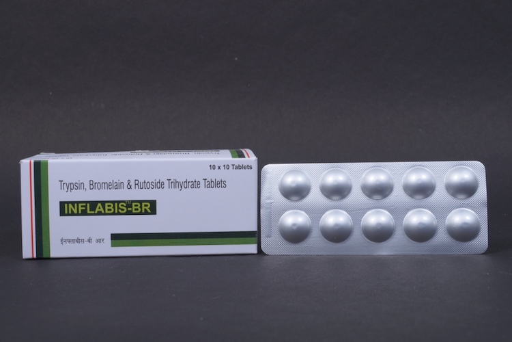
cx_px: 256
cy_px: 171
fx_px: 853
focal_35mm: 60
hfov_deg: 33.4
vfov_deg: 22.6
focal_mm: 40
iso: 100
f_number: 13
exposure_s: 1/160
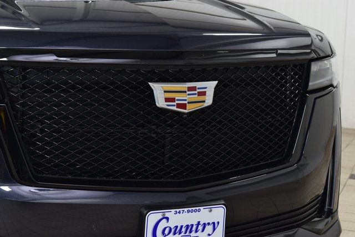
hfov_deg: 24.6
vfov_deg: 16.6
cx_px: 178
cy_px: 118
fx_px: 814
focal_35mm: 82
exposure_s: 1/15
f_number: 6.3
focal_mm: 55
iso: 500
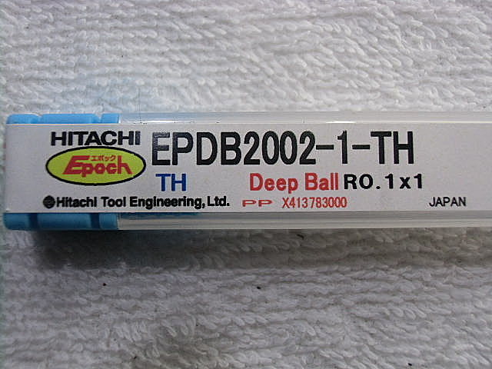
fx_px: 668
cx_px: 246
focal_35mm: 47
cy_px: 184
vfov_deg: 30.9
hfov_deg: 40.4
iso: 400
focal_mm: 8.29
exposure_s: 1/80
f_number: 4.2
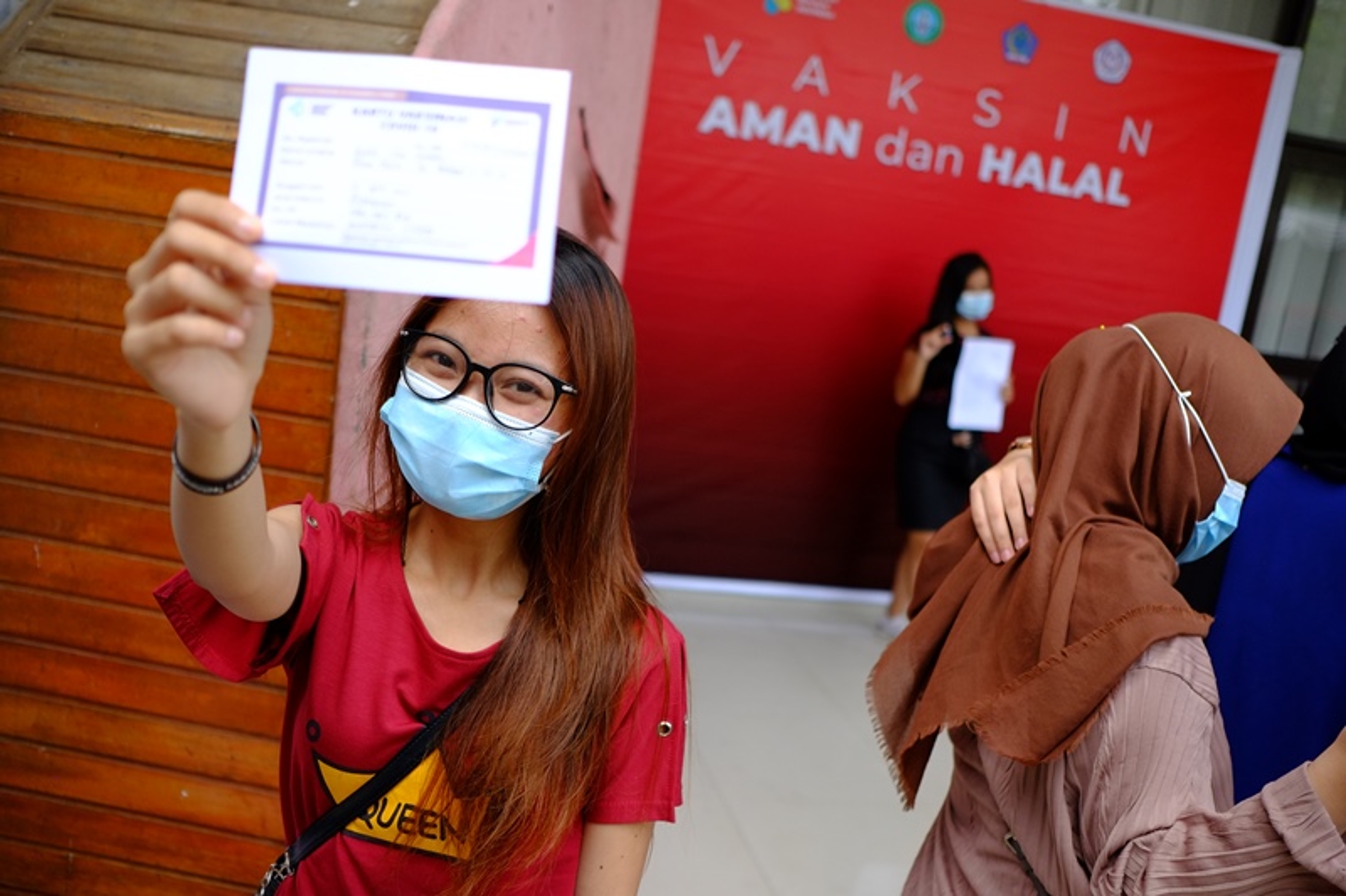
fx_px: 1308
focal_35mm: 35
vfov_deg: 37.8
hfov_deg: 54.4
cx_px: 673
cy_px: 448
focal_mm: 23
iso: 640
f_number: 2
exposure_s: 1/2400
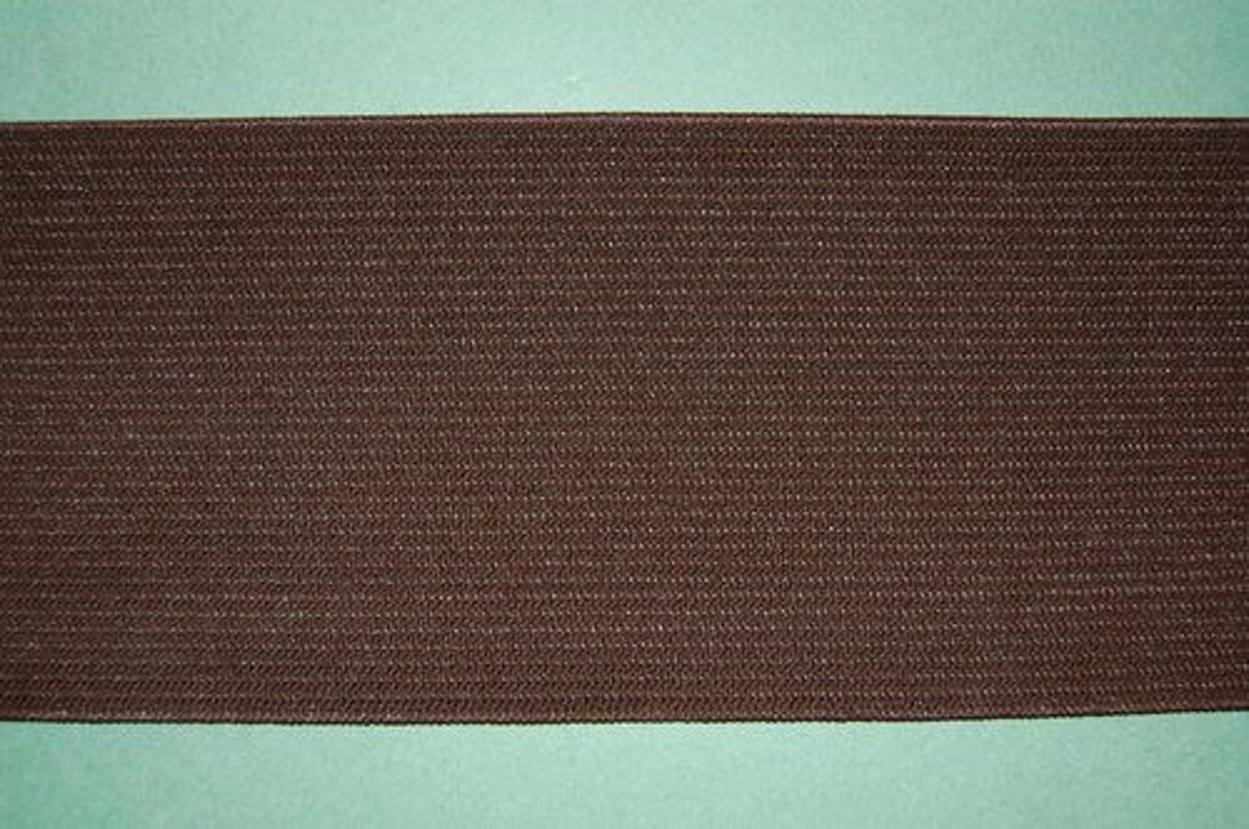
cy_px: 414
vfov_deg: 34.1
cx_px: 624
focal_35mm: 39
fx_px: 1351
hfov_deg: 49.6
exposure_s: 1/60
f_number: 4.2
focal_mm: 26
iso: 200
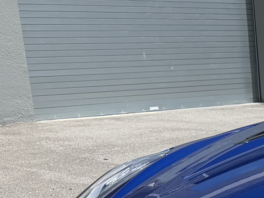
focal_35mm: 129
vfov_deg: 10.8
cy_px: 355
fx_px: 984
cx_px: 566
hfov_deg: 12.9
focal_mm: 6.76
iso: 100
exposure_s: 1/7353
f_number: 1.78
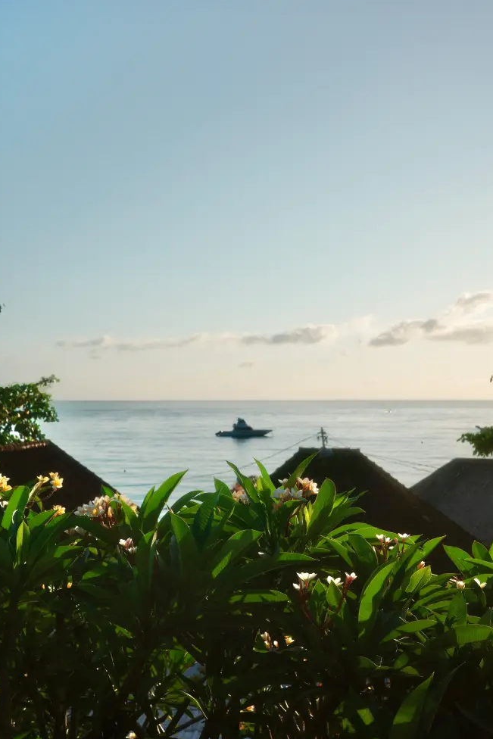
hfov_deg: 32.6
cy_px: 366
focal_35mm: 41
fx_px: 842
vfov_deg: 47.4
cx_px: 243
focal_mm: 26
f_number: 5.6
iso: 200
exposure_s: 1/1250
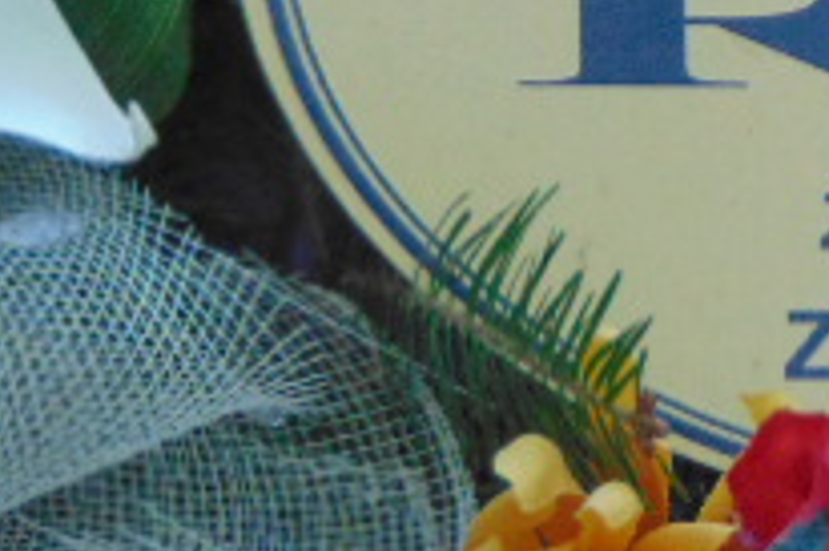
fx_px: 15117
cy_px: -20
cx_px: 914
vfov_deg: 2.1
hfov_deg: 3.1
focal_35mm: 657
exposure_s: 1/200
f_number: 4.1
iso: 500
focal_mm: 36.4
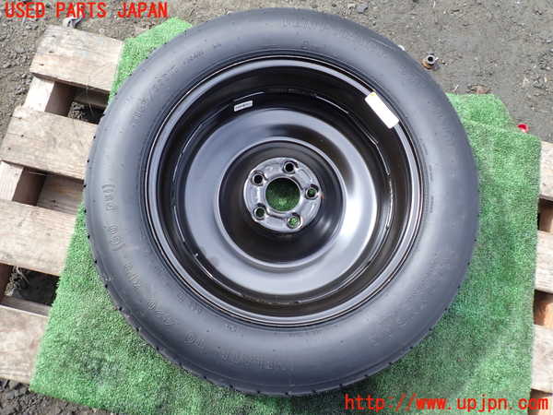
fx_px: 399
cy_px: 208
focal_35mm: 25
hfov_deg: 69.4
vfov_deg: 54.9
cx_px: 276
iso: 100
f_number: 2.8
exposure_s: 1/320
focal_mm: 4.5
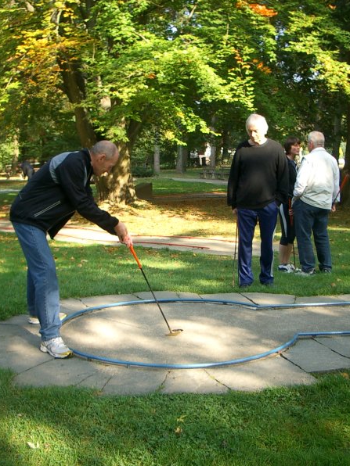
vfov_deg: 40.4
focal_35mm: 47
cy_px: 232
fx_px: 634
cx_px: 193
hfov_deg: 30.9
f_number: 2.6
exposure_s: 1/200
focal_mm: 5.8
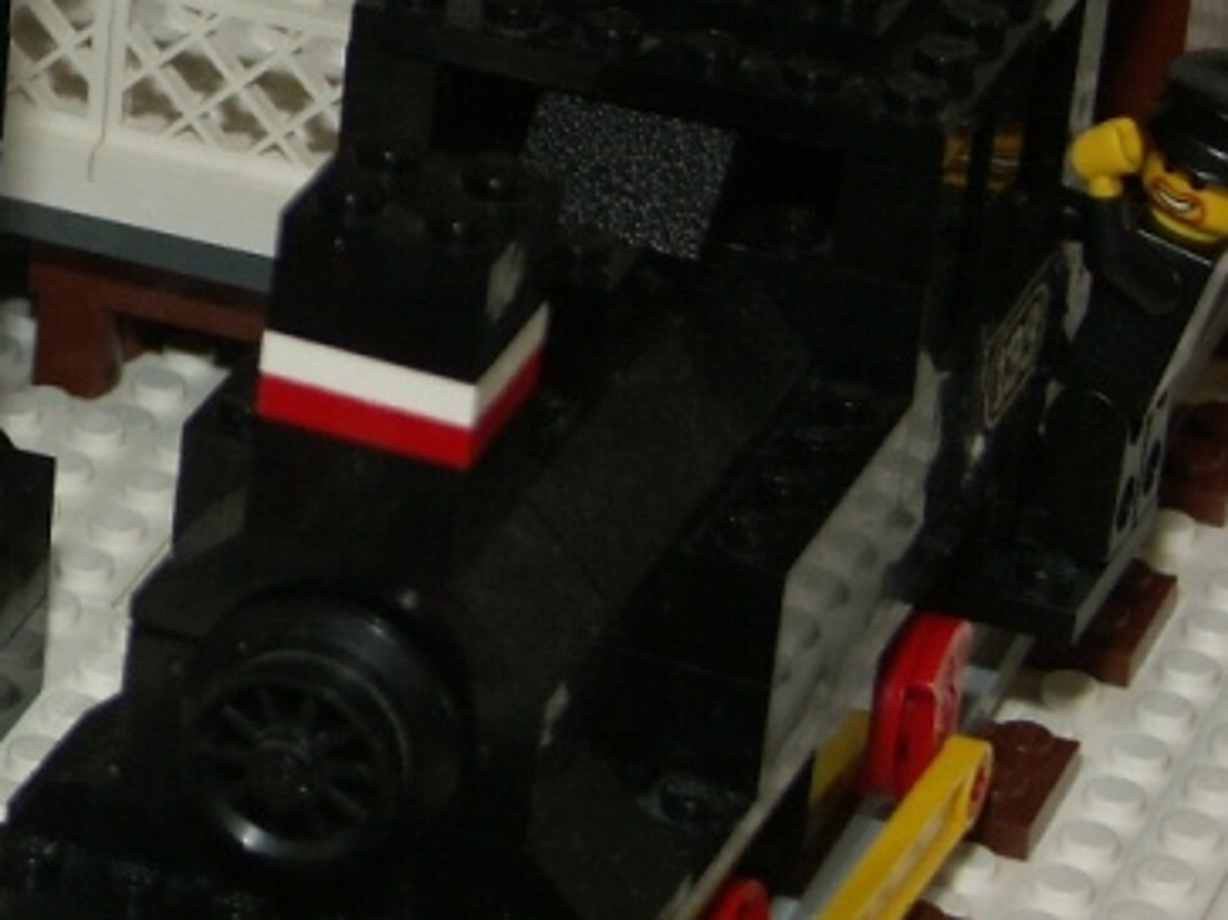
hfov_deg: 7.9
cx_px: -660
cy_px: 193
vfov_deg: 6.0
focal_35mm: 246
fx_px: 8724
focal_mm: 18.68
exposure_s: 1/60
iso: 100
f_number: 3.2
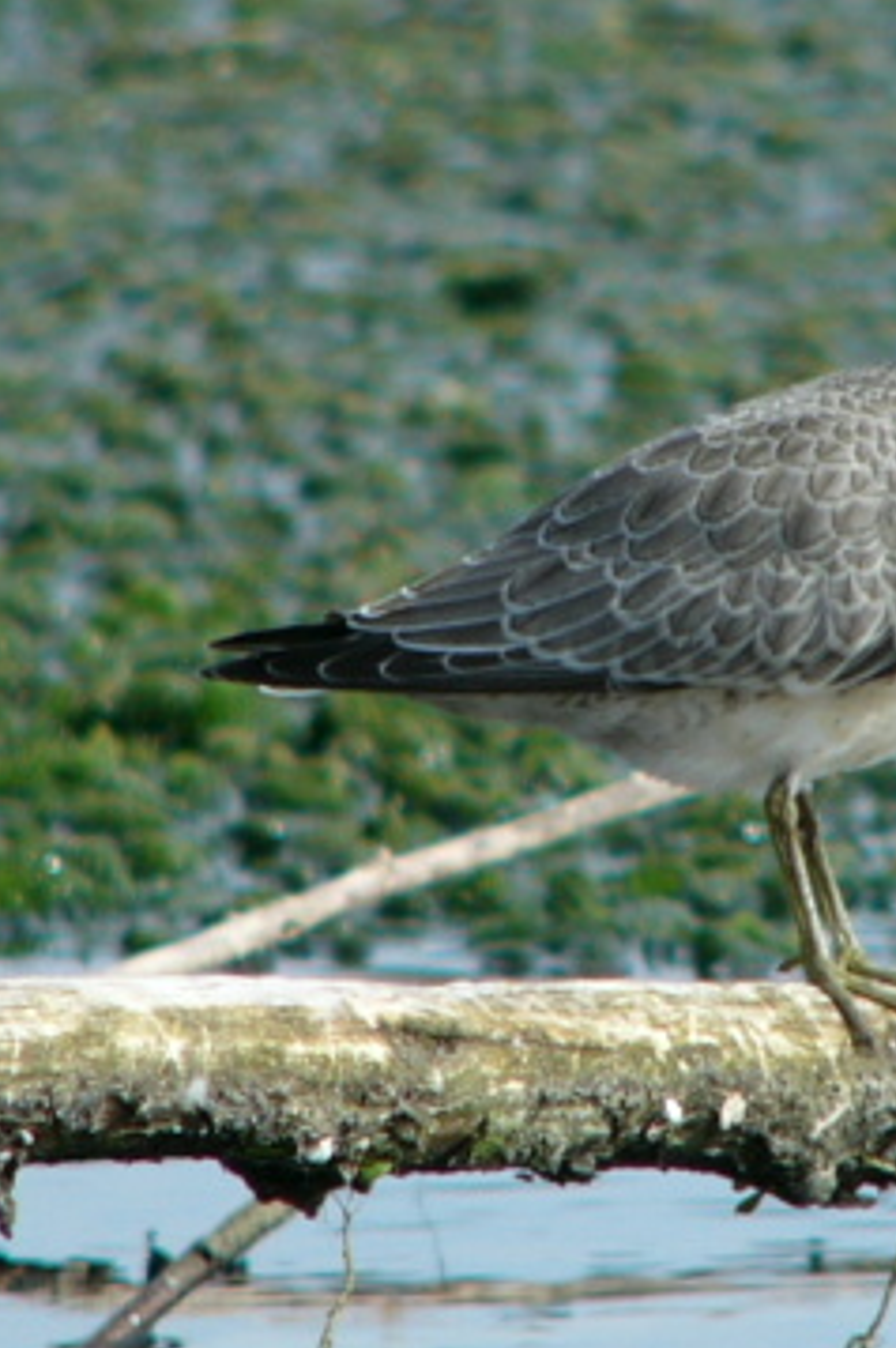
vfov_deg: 3.7
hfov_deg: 2.4
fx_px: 21095
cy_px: 674
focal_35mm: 564
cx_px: 745
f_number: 3.3
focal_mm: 67.3
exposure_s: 1/400
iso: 50
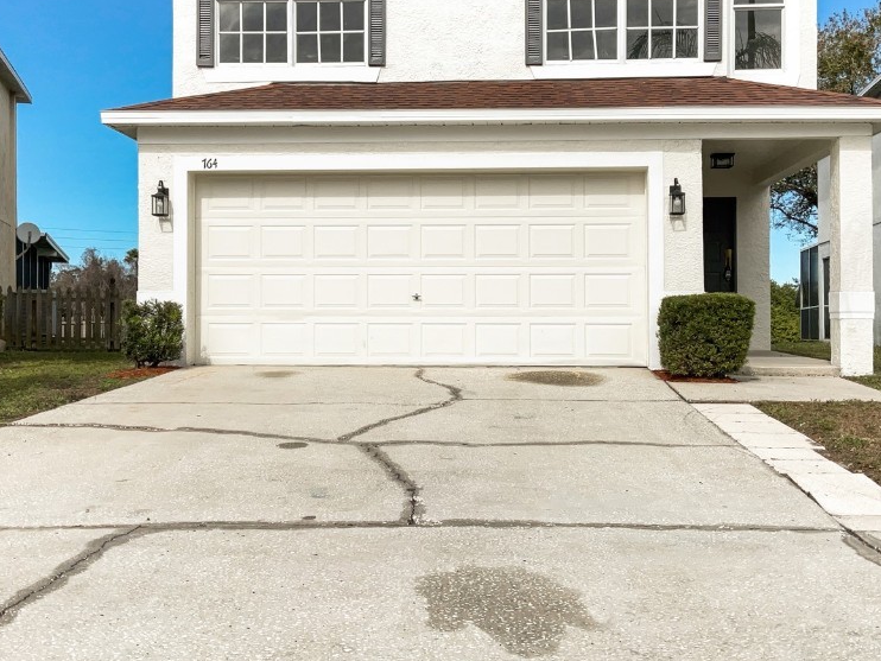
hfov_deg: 46.8
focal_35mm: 40
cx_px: 437
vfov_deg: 35.7
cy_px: 234
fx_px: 1018
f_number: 1.8
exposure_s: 1/2200
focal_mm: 3
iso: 16
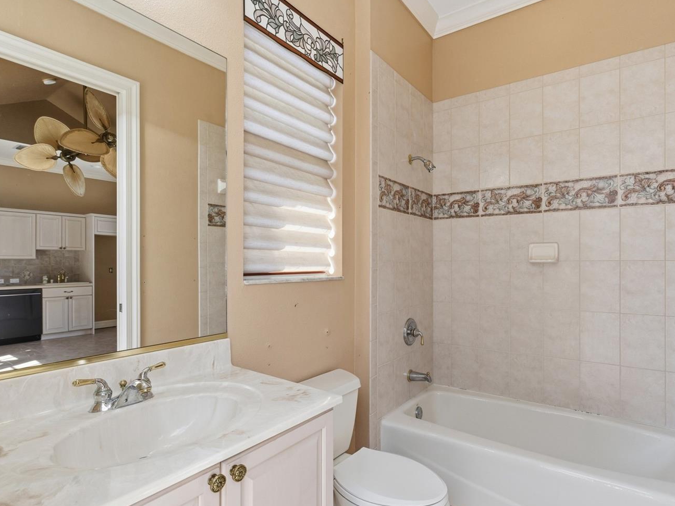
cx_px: 361
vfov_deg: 68.6
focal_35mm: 19
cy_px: 265
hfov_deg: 84.5
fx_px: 370
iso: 400
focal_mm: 16
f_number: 9
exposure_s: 1/250
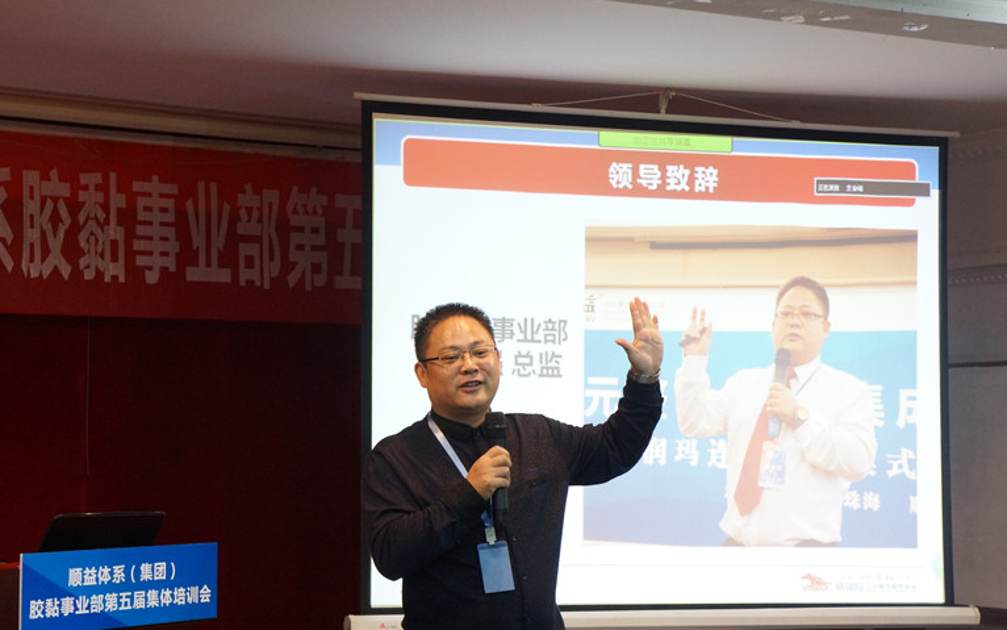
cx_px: 422
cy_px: 362
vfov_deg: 17.9
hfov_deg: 28.2
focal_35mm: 73
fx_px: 2004
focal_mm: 41
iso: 1600
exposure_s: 1/25
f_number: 6.3
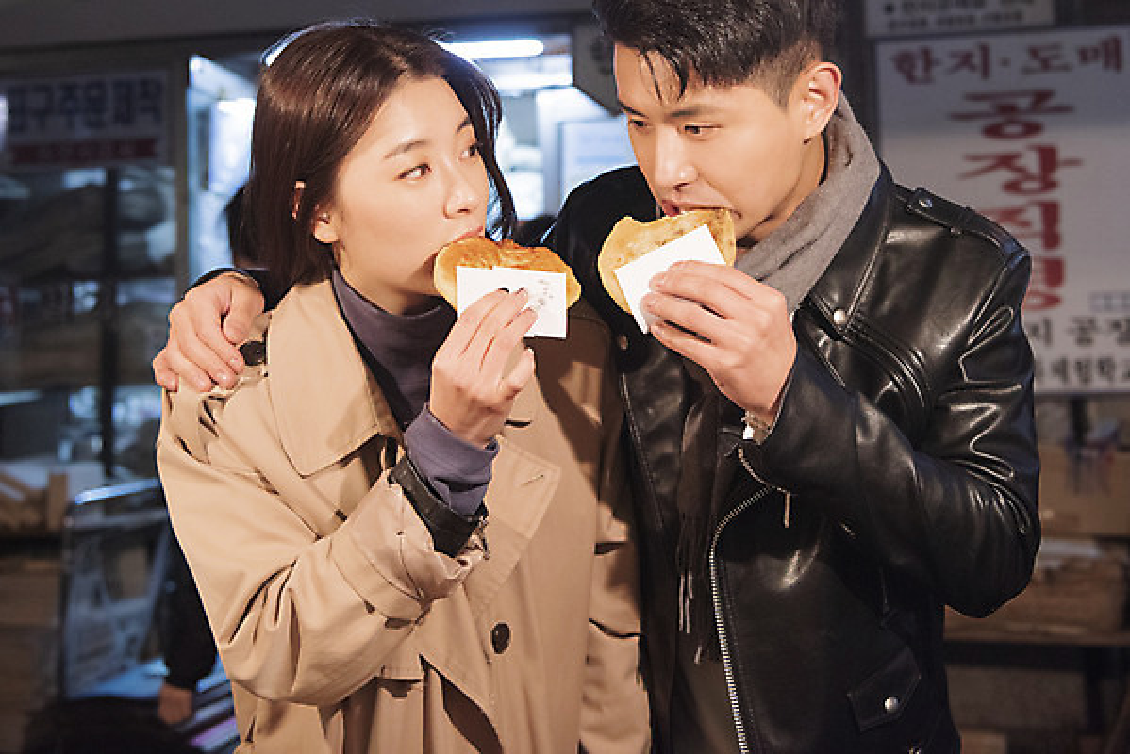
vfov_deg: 35.1
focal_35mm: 38
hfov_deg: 50.7
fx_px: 1193
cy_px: 377
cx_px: 565
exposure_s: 1/200
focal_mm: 38
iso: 1600
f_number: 3.5
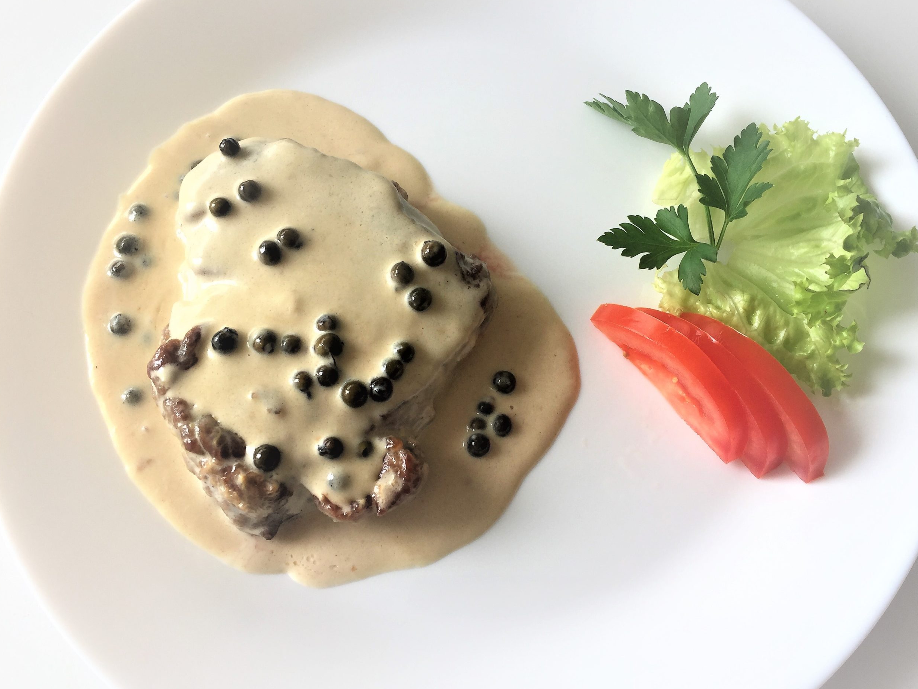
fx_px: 796
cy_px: 340
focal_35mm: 30
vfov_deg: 46.8
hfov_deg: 60.0
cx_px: 470
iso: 32
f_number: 2.2
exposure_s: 1/157
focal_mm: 4.15
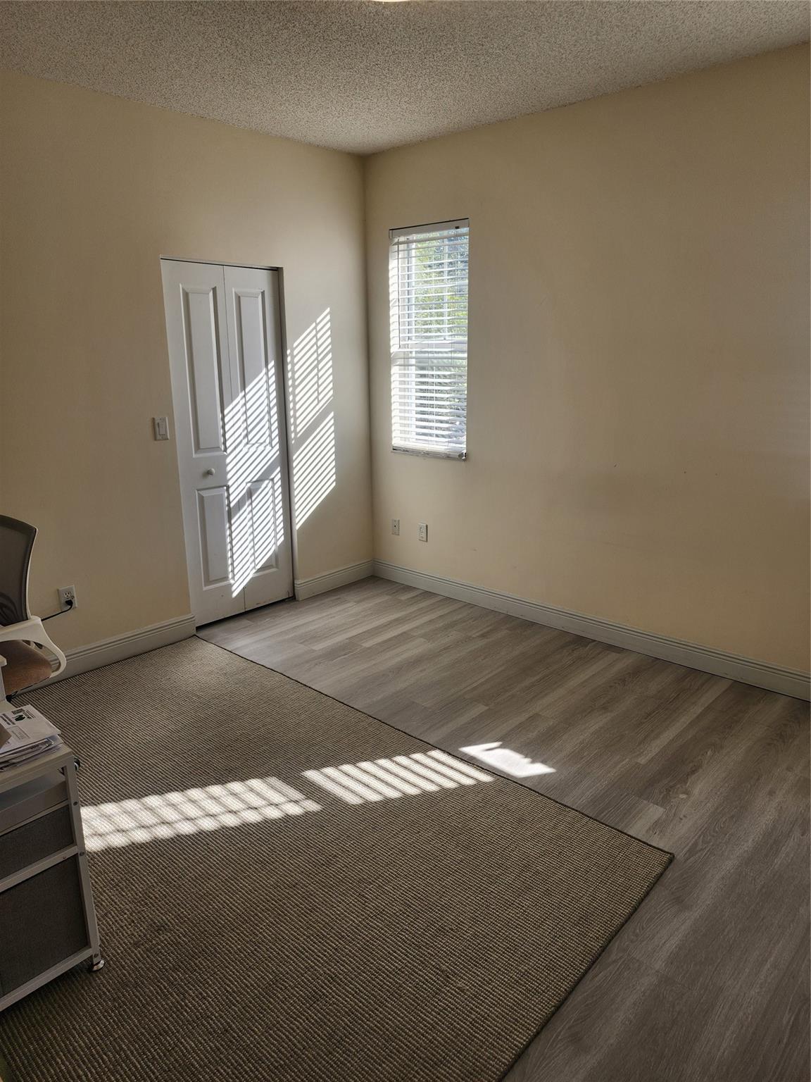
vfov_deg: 73.9
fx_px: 718
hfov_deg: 58.9
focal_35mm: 23
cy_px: 541
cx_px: 406
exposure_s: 1/201
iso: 12
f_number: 1.8
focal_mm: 6.4
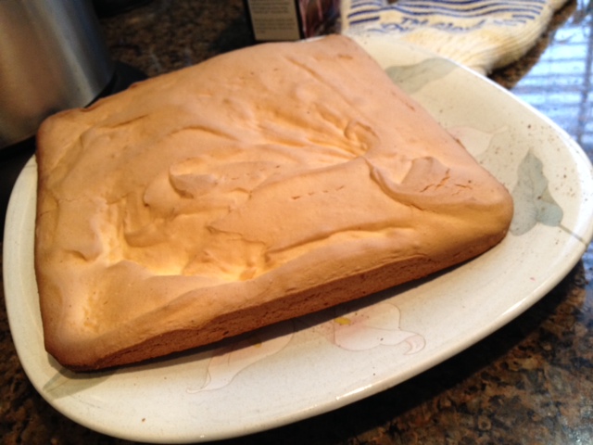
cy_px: 222
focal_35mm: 35
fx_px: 600
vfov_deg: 40.7
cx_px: 296
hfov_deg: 52.6
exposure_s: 1/20
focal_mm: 4.28
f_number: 2.4
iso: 125
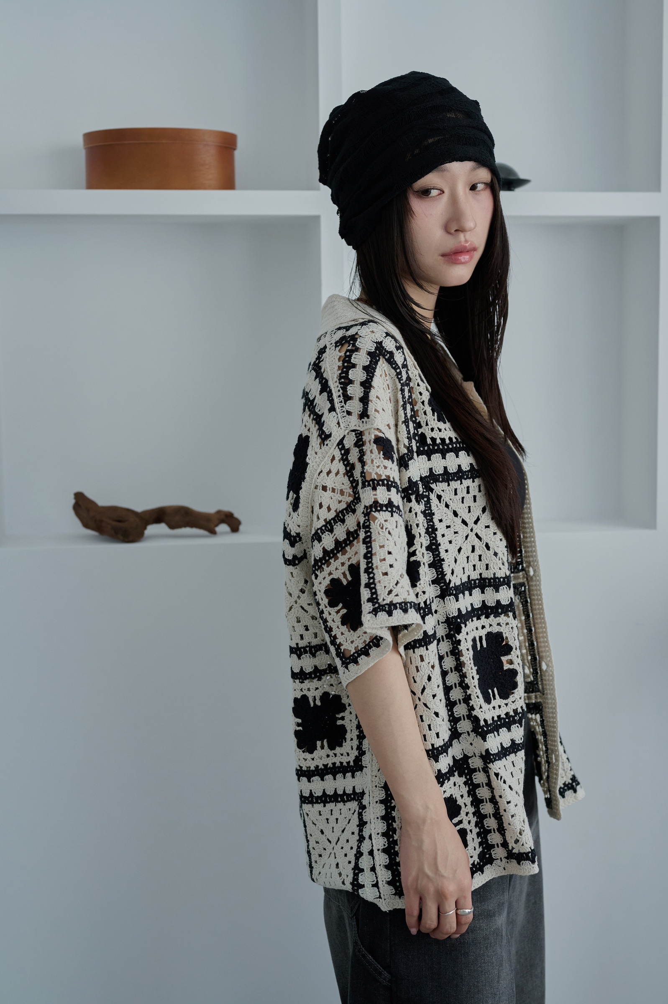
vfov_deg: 39.6
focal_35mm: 50
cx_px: 334
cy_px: 502
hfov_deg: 27.0
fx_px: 1393
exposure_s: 1/125
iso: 1250
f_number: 4
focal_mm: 50
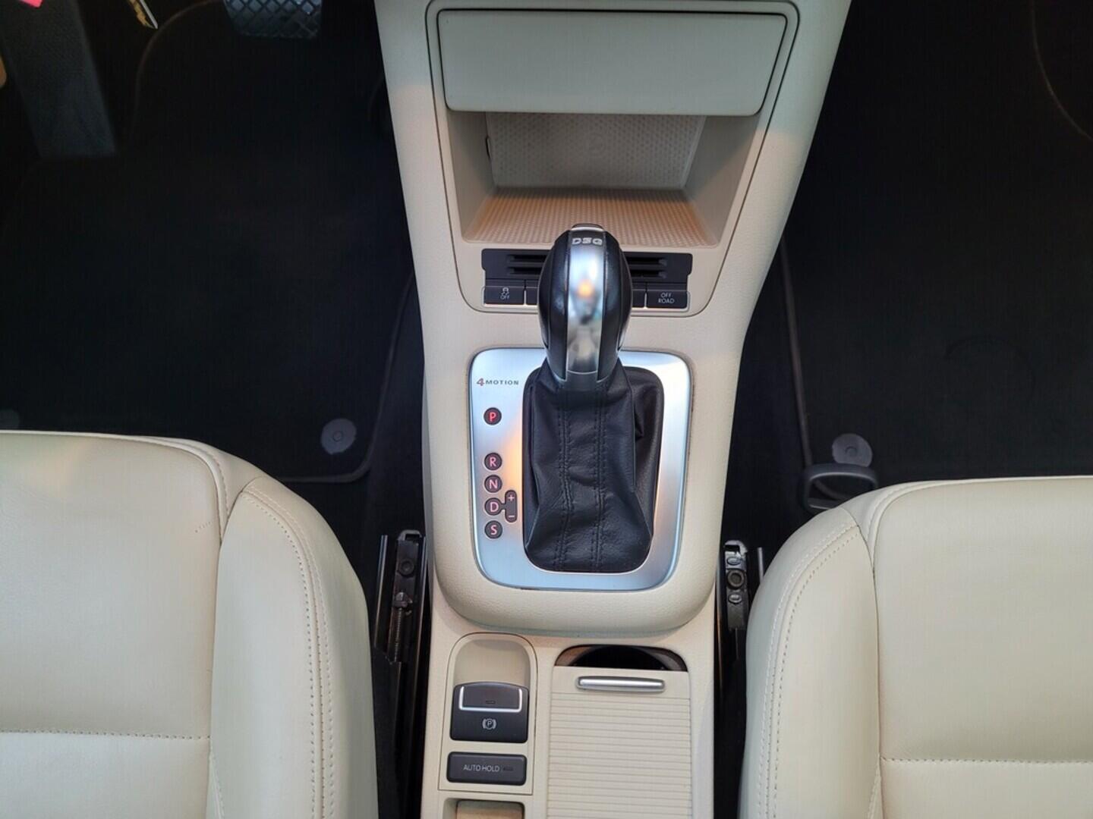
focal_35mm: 26
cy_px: 410
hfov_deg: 67.3
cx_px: 546
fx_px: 821
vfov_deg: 53.1
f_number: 1.8
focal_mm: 5.4
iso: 250
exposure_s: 1/50
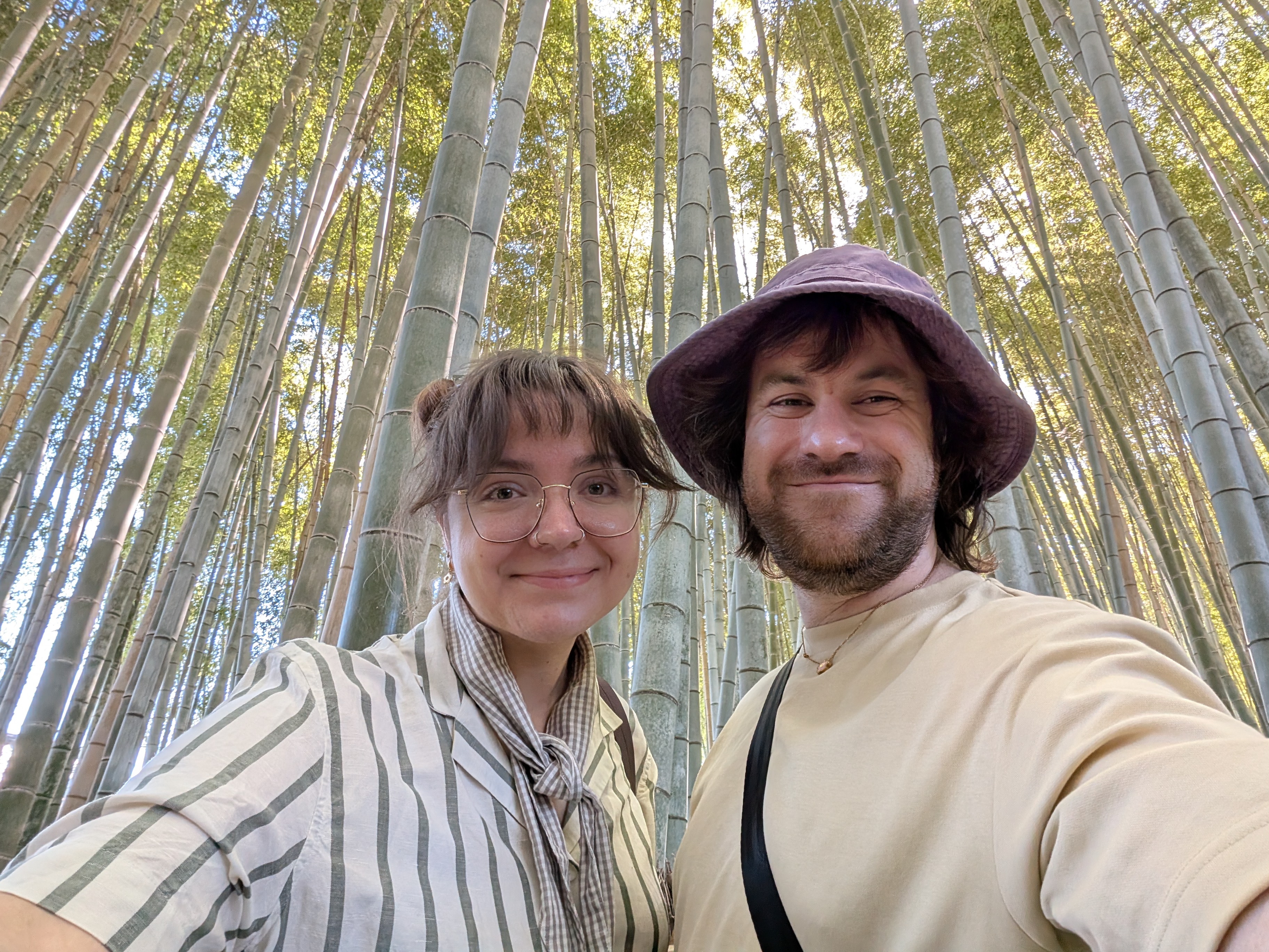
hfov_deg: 79.0
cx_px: 634
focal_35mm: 21
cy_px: 476
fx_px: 770
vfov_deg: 63.4
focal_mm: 2.74
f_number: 2.2
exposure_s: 1/91.9
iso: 104
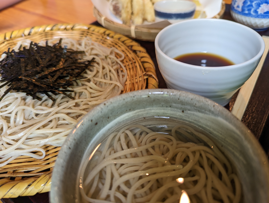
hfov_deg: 71.5
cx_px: 134
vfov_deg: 56.9
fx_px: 187
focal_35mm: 24
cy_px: 102
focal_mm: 6.81
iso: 66
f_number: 1.85
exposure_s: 1/40
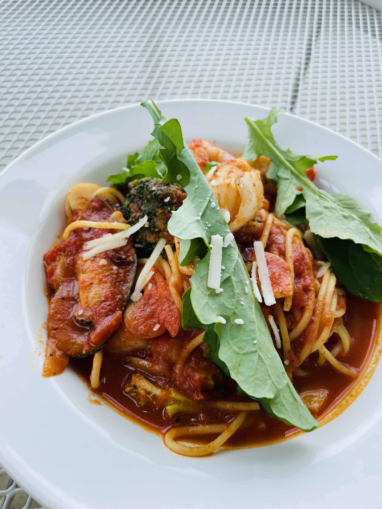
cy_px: 254
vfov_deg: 67.3
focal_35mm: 26
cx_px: 191
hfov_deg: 53.1
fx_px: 383
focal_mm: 4.2
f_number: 1.6
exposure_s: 1/458
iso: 32
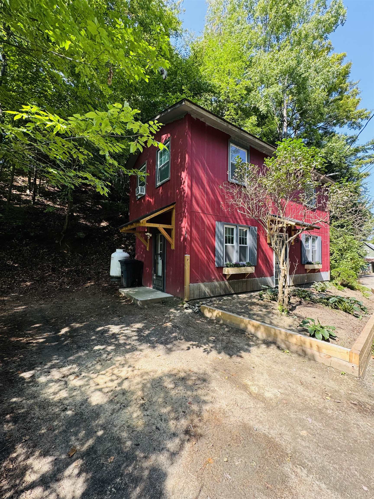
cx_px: 187
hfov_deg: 85.7
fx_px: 202
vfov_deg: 102.1
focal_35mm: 14
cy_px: 250
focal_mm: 2.22
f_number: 2.2
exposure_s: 1/384
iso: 40
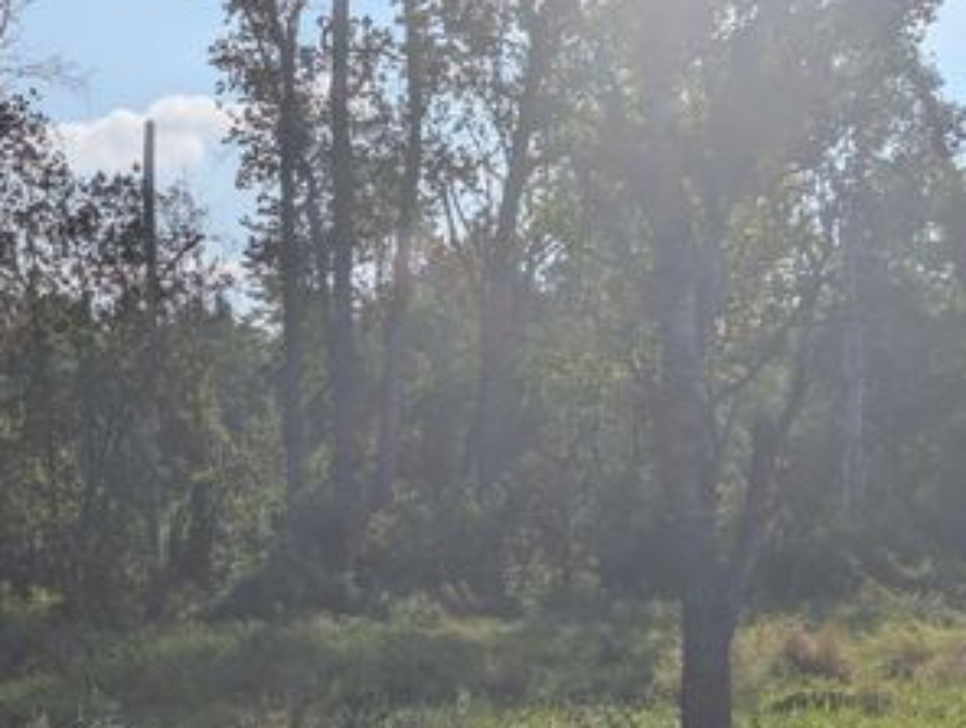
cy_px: 470
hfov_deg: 24.0
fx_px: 2264
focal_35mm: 81
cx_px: 320
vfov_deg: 18.2
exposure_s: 1/4464
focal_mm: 6.81
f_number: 1.85
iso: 42
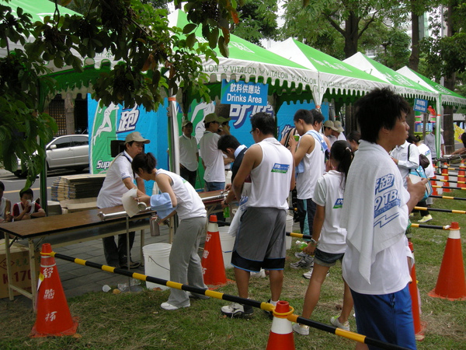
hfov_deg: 51.4
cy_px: 175
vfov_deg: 39.7
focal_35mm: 36
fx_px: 485
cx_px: 233
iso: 200
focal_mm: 7.5
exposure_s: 1/108
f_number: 3.8
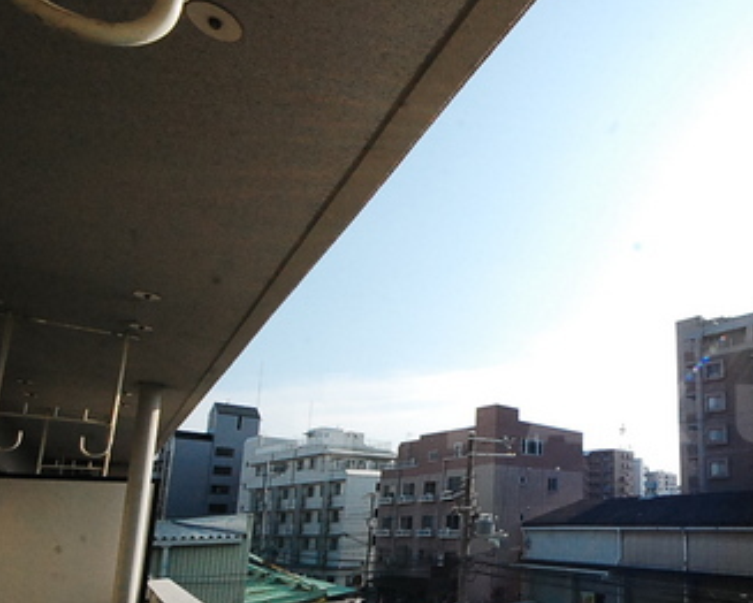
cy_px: 417
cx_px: 640
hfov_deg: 65.5
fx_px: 491
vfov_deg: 61.2
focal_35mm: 22
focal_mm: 8
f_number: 14
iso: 1600
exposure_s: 1/800
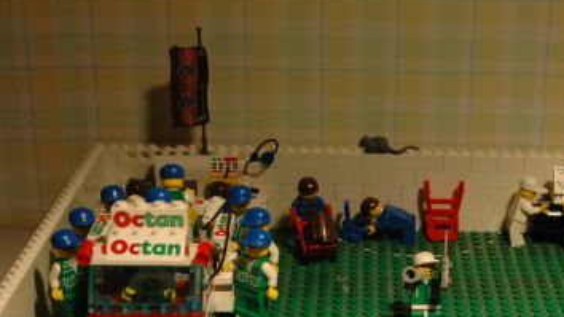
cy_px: 331
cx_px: 432
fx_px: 1315
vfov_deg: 13.5
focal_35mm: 88
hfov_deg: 23.9
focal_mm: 31
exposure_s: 1/160
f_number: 6.3
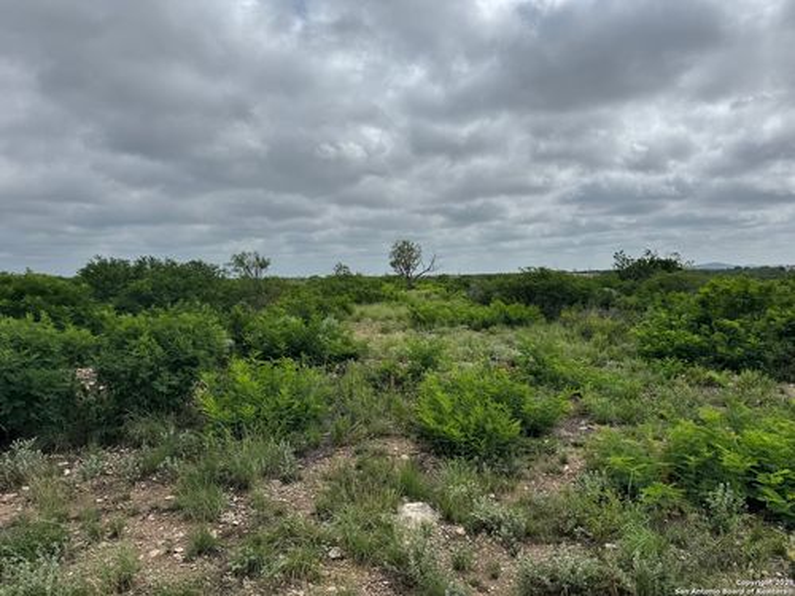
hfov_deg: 71.6
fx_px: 551
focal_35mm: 24
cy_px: 298
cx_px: 398
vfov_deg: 56.8
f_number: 1.78
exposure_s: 1/10417
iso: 80
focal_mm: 6.76
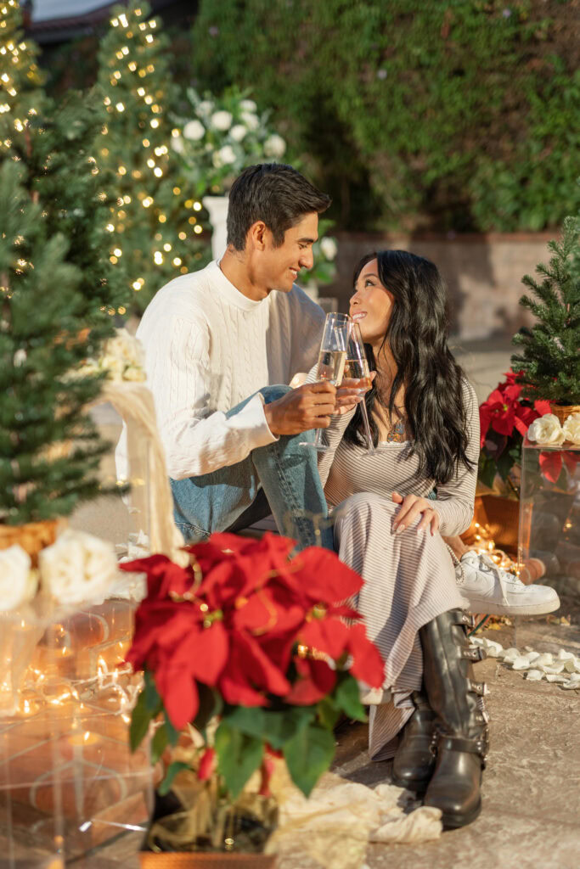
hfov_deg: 27.0
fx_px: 1208
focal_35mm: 50
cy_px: 434
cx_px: 290
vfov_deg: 39.6
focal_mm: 50
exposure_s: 1/160
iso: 640
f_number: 1.8
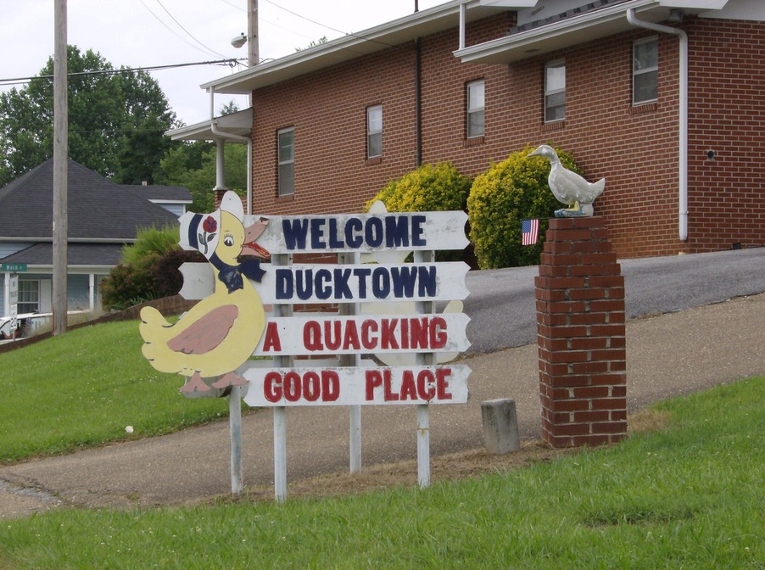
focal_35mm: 109
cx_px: 382
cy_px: 285
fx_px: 2403
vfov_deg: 13.5
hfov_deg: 18.1
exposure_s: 1/217
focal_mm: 18
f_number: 7.8
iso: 100
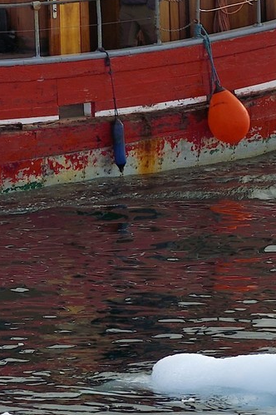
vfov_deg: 2.1
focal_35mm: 963
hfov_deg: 1.4
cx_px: -189
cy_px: -433
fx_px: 11089
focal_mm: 200
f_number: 8
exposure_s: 1/250
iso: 200
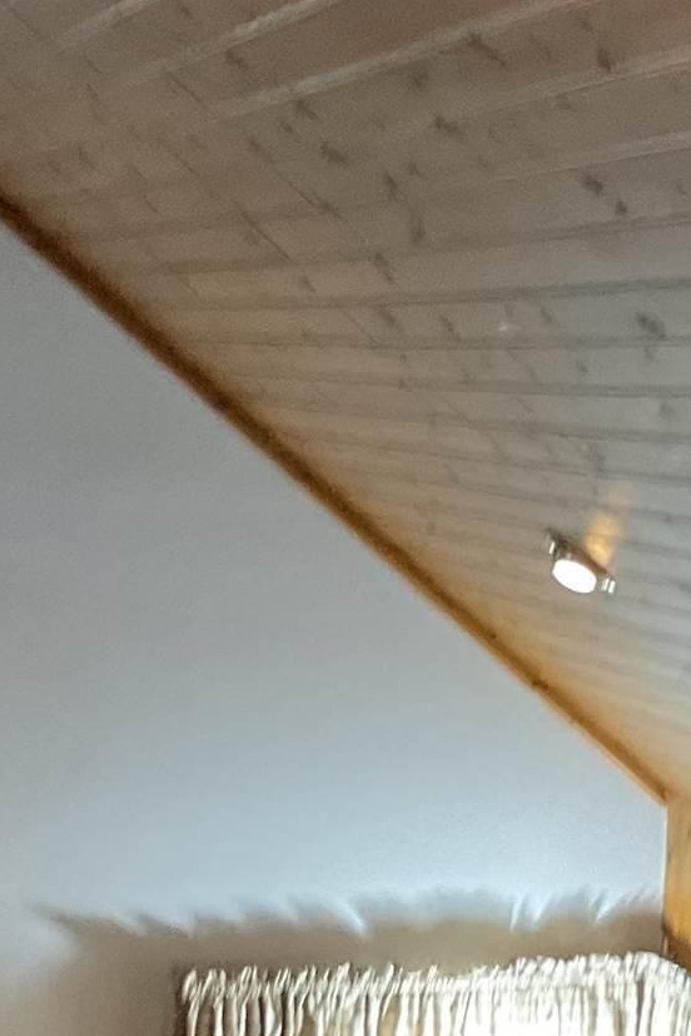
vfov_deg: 18.2
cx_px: 518
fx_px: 3222
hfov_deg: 12.2
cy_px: 743
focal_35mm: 112
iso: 200
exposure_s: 1/60
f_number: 1.8
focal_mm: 3
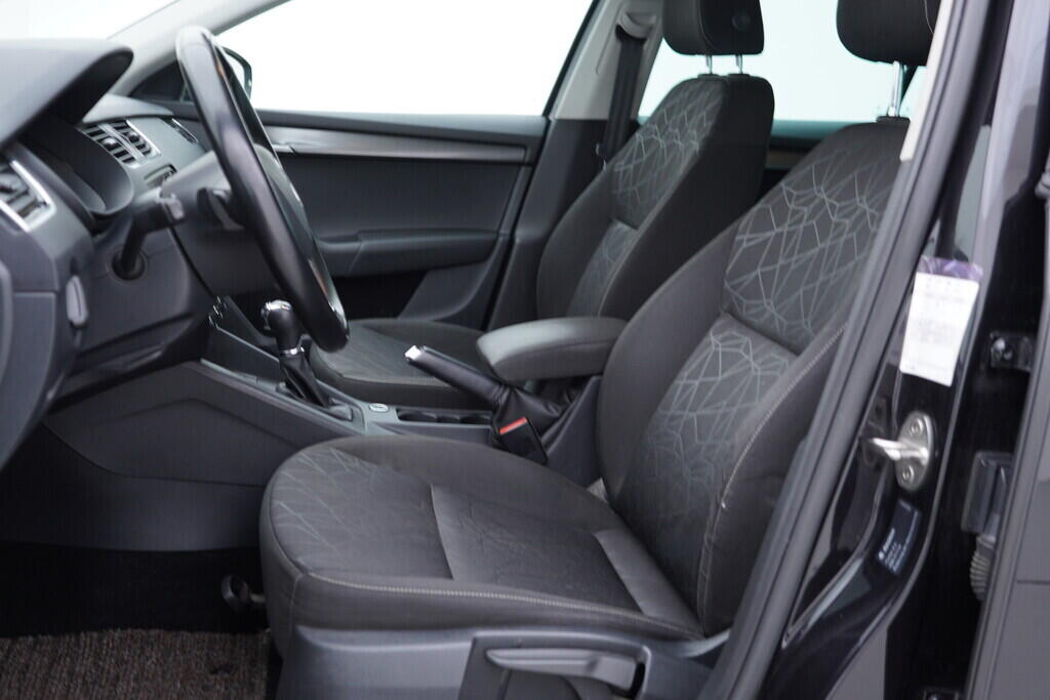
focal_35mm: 36
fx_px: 1050
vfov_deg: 36.9
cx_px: 525
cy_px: 350
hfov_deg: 53.1
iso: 200
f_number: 2.8
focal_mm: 24
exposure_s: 1/40
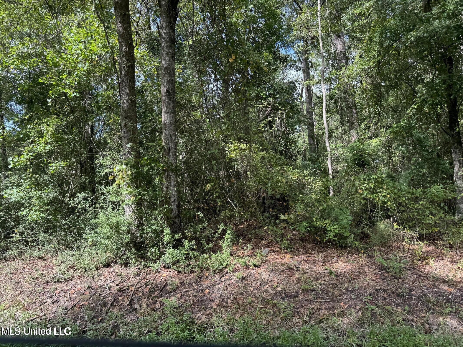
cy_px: 174
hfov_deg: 71.6
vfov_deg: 56.8
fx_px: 321
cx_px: 232
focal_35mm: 24
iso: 80
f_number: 1.78
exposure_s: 1/343
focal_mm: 6.76
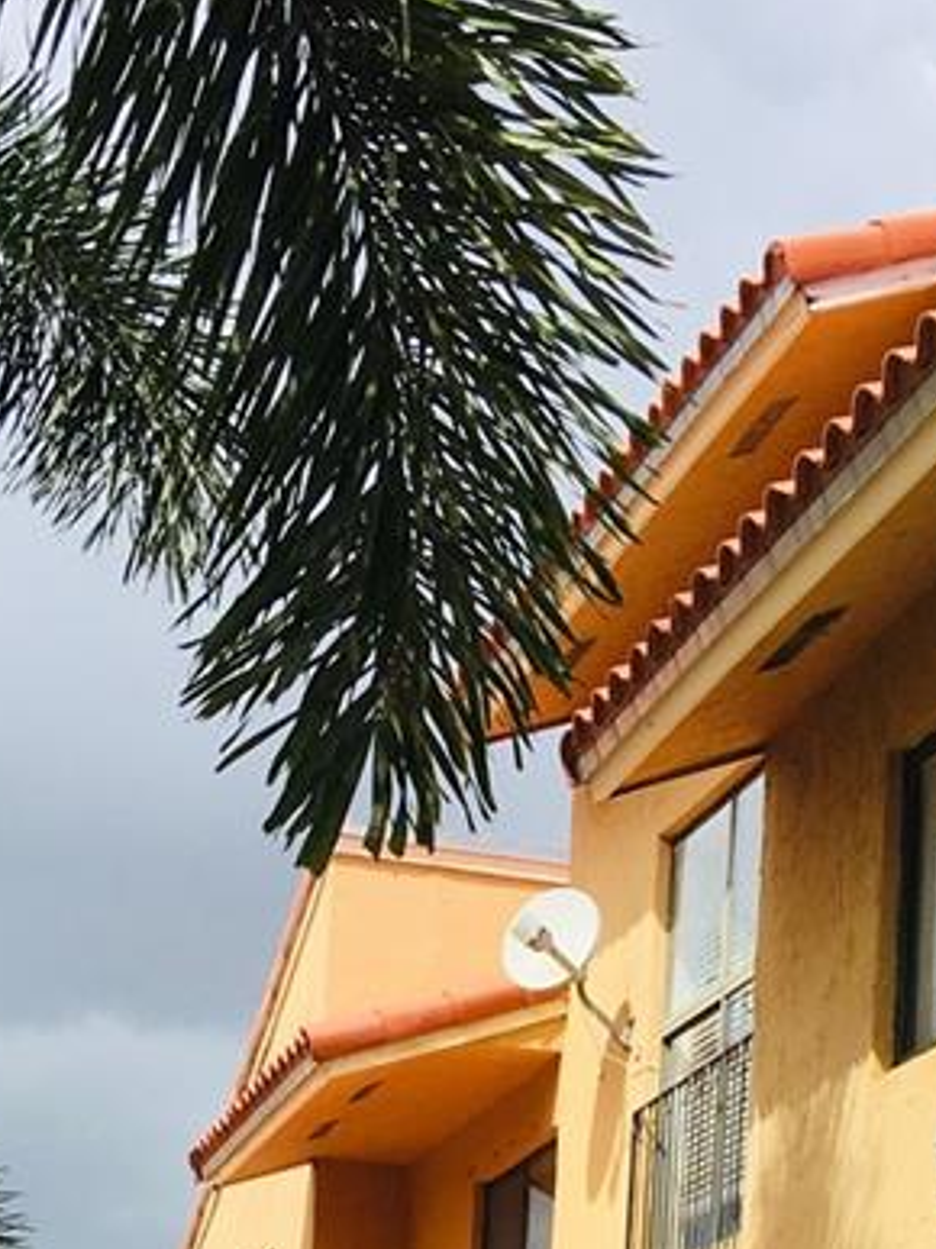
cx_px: 526
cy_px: 1759
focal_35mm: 90
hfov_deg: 16.4
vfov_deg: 19.5
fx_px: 3247
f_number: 2.2
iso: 25
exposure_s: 1/1603
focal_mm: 4.15
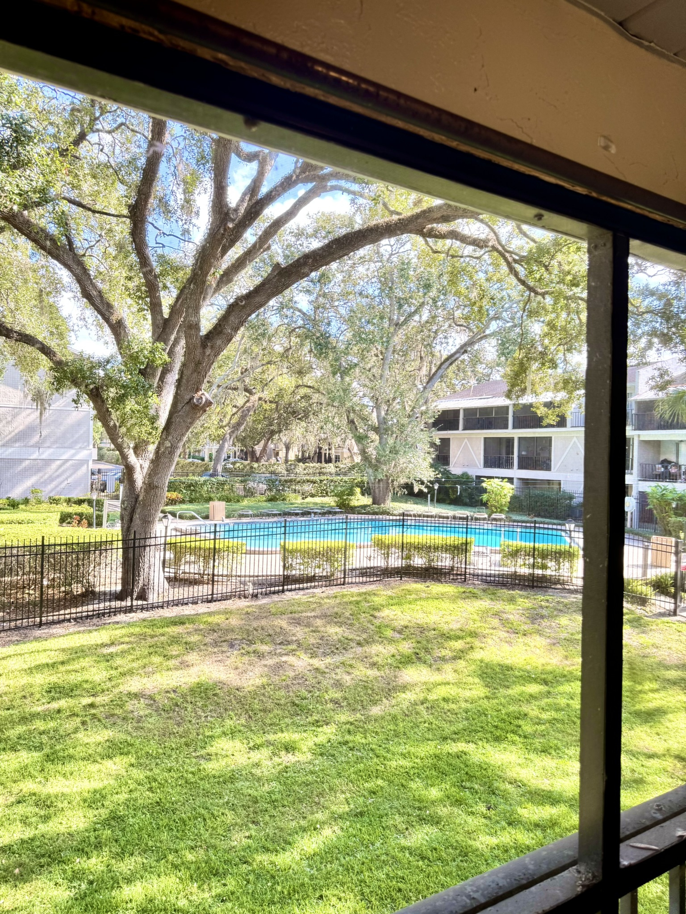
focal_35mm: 24
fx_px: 634
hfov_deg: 56.8
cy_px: 457
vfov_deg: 71.6
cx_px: 343
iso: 80
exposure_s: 1/171
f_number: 1.78
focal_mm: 6.76
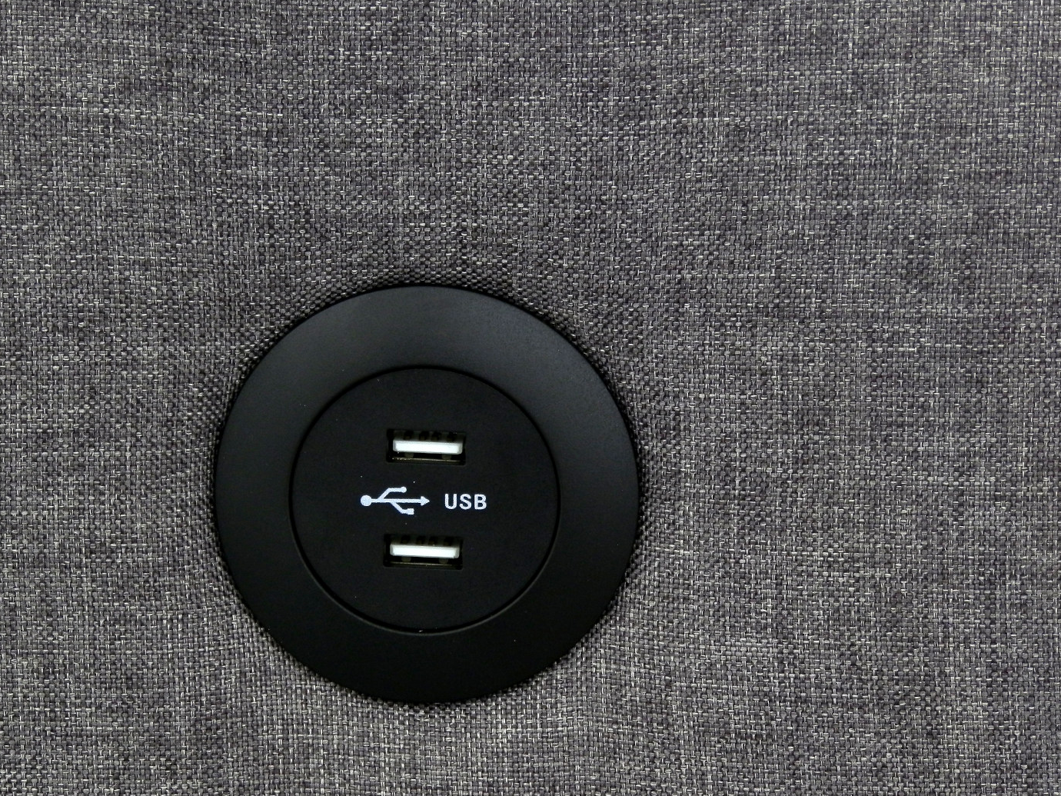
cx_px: 411
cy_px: 492
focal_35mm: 163
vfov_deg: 9.1
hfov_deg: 12.1
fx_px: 4996
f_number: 4.1
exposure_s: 1/2
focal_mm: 22.38
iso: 64
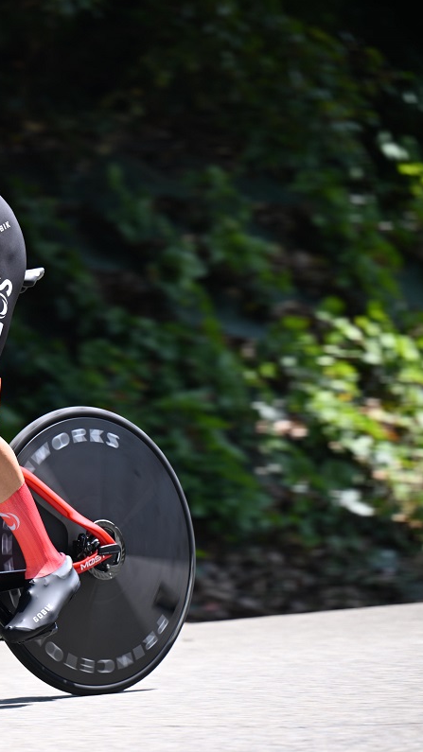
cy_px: 375
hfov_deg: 4.9
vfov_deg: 8.8
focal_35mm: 245
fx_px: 4887
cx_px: -104
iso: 100
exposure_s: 1/400
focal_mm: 155
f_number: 4
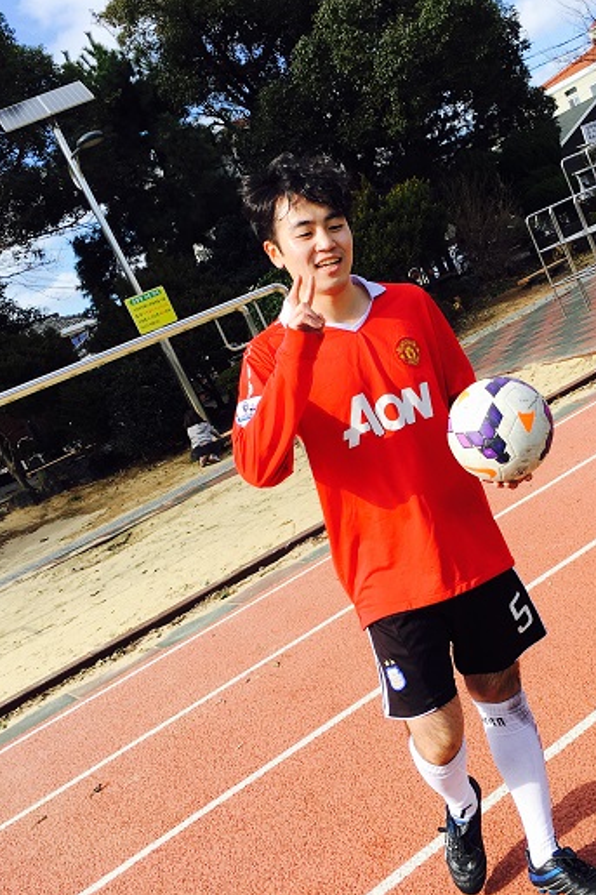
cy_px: 446
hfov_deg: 32.2
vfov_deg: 47.4
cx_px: 414
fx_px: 1019
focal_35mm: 41
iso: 25
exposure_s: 1/874
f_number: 2.2
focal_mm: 4.15
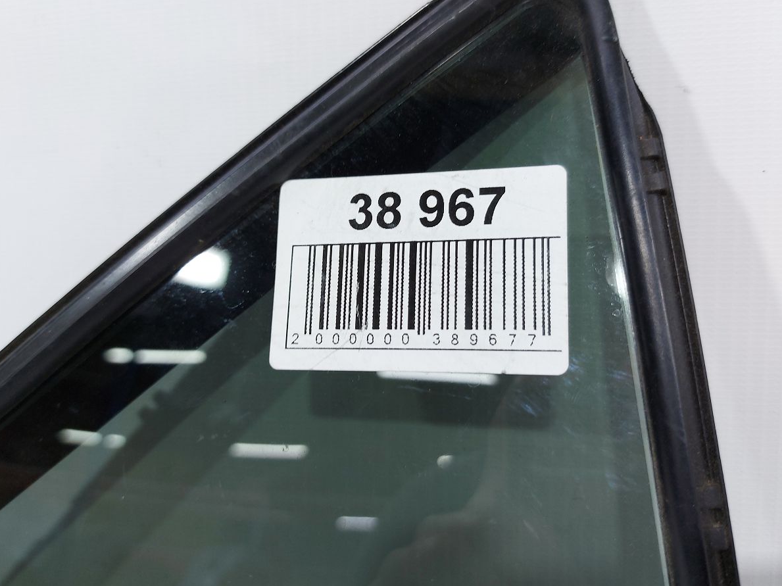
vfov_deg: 49.7
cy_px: 278
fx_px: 632
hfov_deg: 63.5
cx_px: 388
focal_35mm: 28
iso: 64
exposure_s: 1/50
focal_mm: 5.23
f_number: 1.8
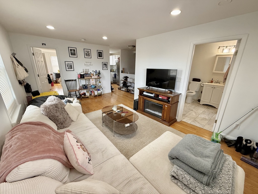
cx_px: 129
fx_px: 104
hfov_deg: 102.1
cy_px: 97
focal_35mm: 14
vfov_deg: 85.7
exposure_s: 1/120
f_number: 2.2
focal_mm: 2.22
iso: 250
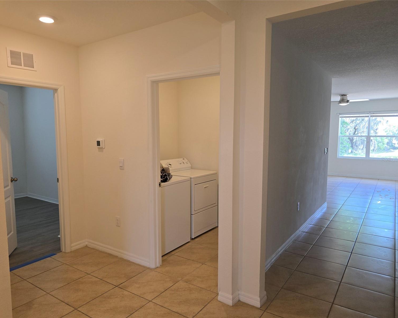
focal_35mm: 24
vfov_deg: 58.8
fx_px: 283
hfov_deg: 70.3
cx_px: 194
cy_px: 159
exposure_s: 1/120
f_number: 1.7
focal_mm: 6.3
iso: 64
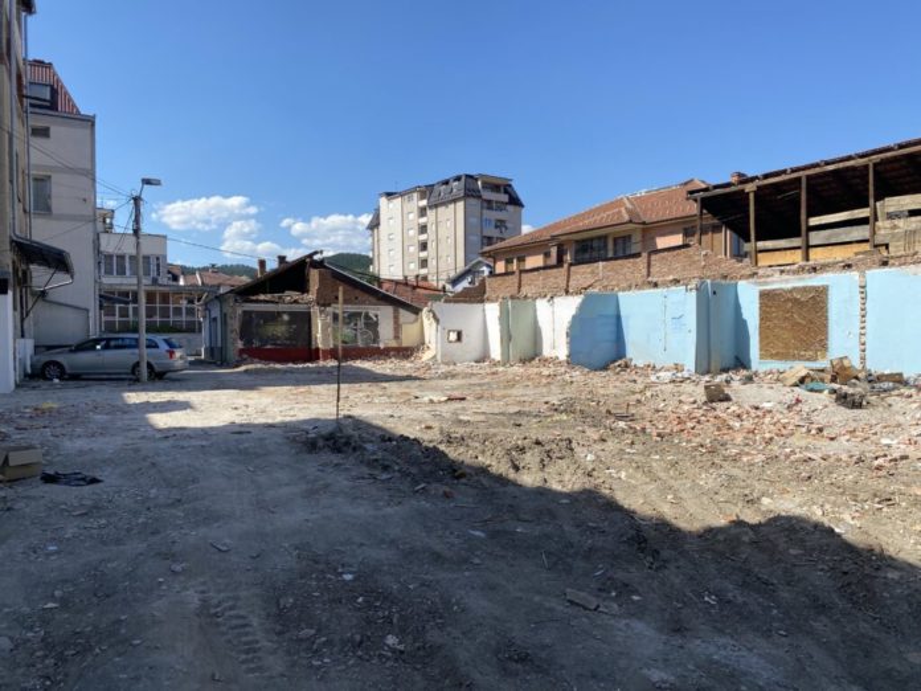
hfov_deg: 67.3
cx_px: 460
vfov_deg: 53.1
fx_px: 692
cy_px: 346
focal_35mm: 26
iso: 32
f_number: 1.8
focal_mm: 4.25
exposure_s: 1/2463
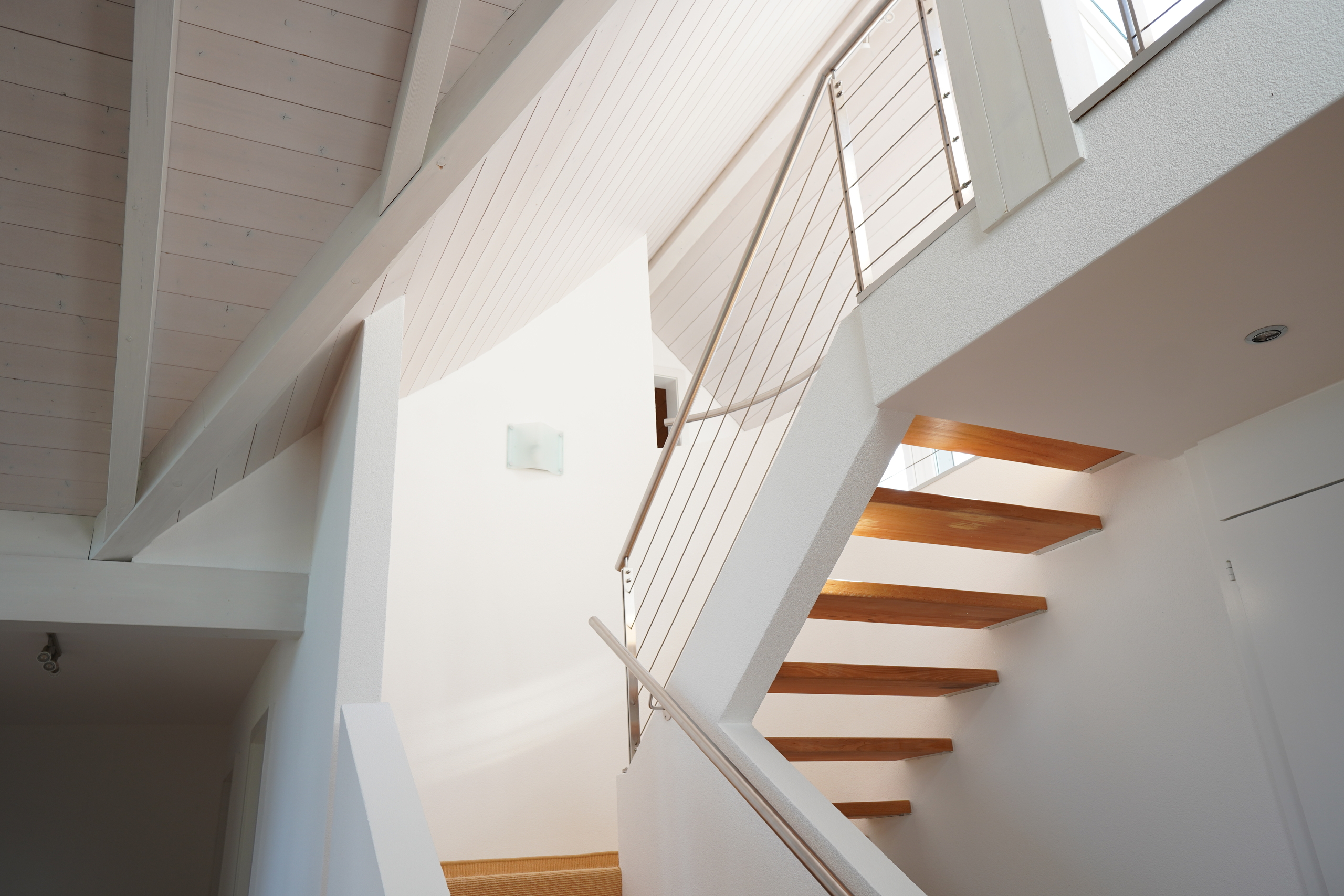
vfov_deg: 47.9
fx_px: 1008
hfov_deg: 67.4
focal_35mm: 27
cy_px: 448
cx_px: 672
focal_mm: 18
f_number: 4
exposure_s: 1/60
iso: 100
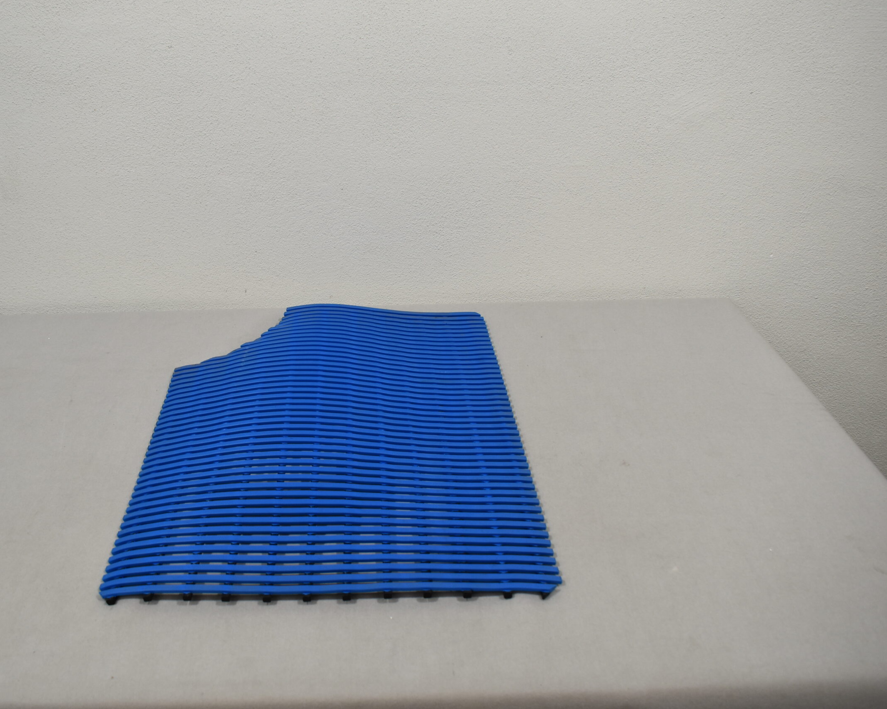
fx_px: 934
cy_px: 355
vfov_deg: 41.6
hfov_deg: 50.5
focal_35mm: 36
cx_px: 359
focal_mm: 21
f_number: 5.6
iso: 400
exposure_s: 1/125
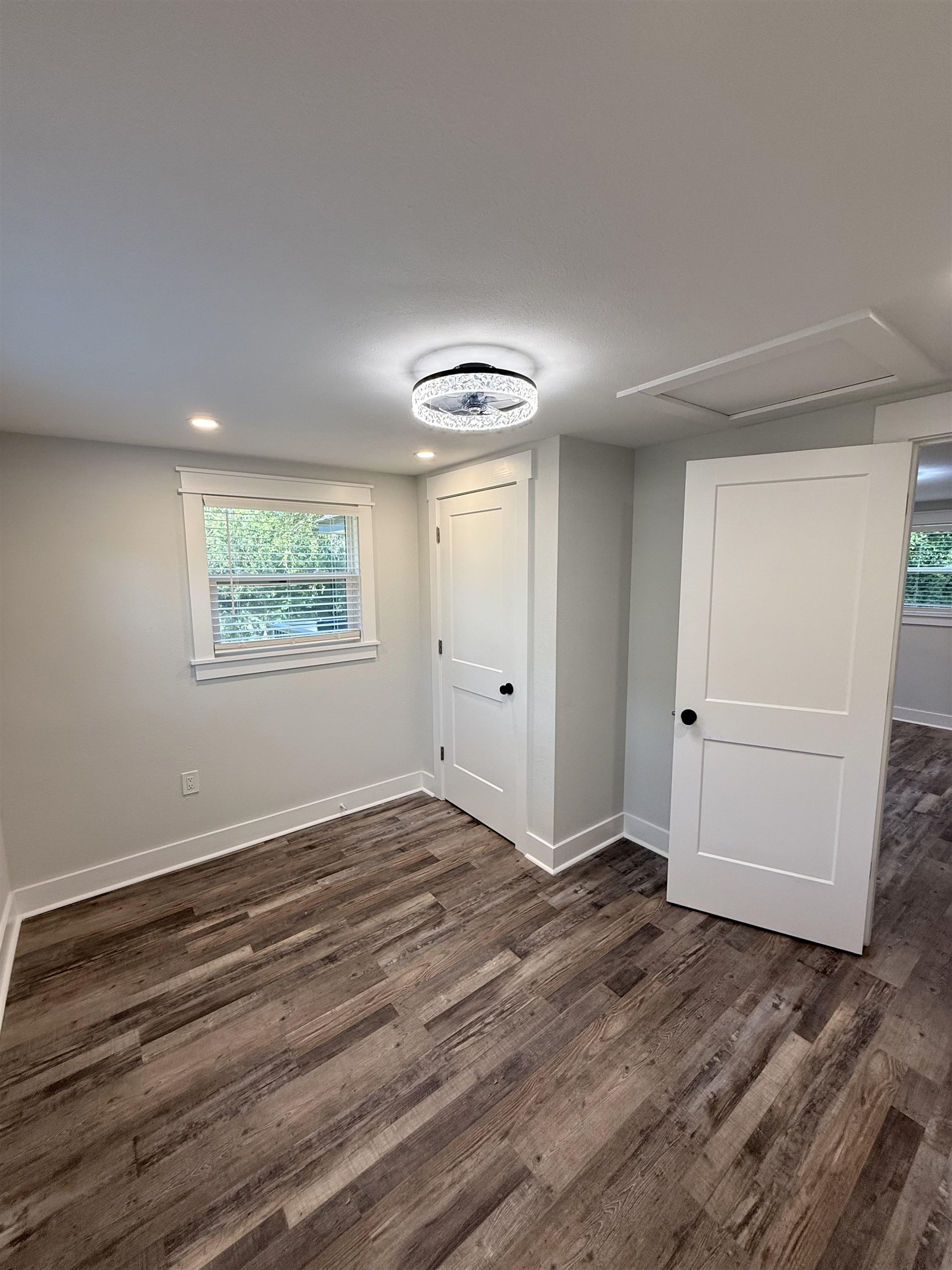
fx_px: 513
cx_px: 476
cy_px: 635
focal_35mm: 14
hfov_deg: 85.7
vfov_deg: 102.1
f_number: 2.2
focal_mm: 2.22
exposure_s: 1/120
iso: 80
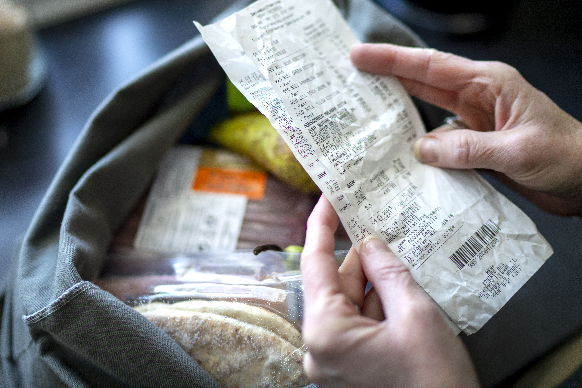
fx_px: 711
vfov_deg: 30.4
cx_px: 299
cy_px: 147
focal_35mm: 44
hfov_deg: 44.5
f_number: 1.4
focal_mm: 35
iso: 125
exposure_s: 1/125
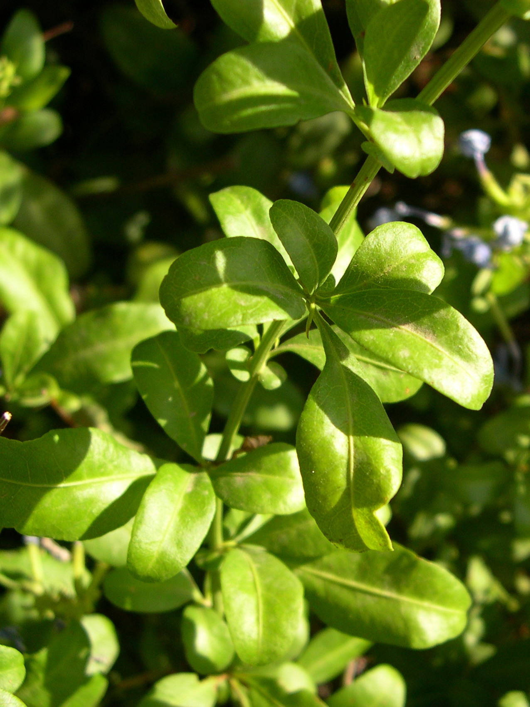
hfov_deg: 37.7
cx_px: 265
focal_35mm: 38
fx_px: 776
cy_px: 354
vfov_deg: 49.0
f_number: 2.8
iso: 100
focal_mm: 8
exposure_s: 1/525
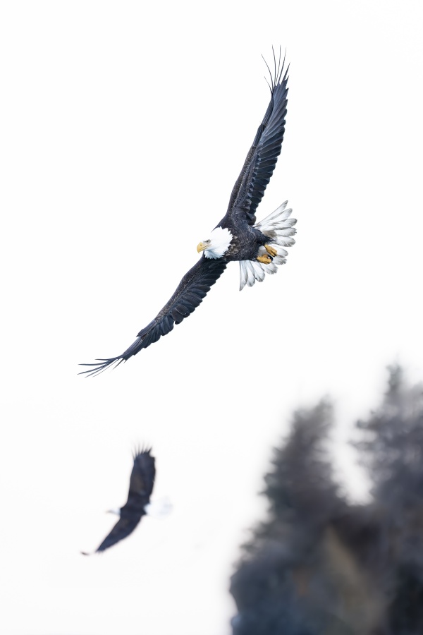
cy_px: 318
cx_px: 212
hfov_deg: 8.2
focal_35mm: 167
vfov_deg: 12.3
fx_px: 2943
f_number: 2.8
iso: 5000
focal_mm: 167
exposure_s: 1/2500
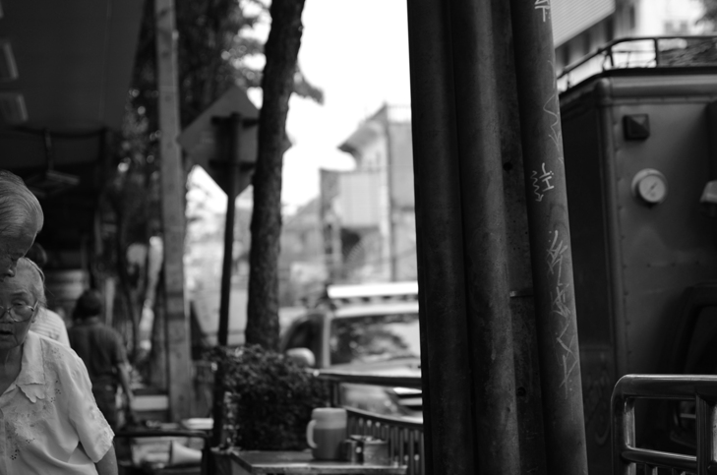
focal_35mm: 74
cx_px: 337
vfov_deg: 18.4
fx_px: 1465
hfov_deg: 27.5
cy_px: 267
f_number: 1.8
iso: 125
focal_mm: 35
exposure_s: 1/1000
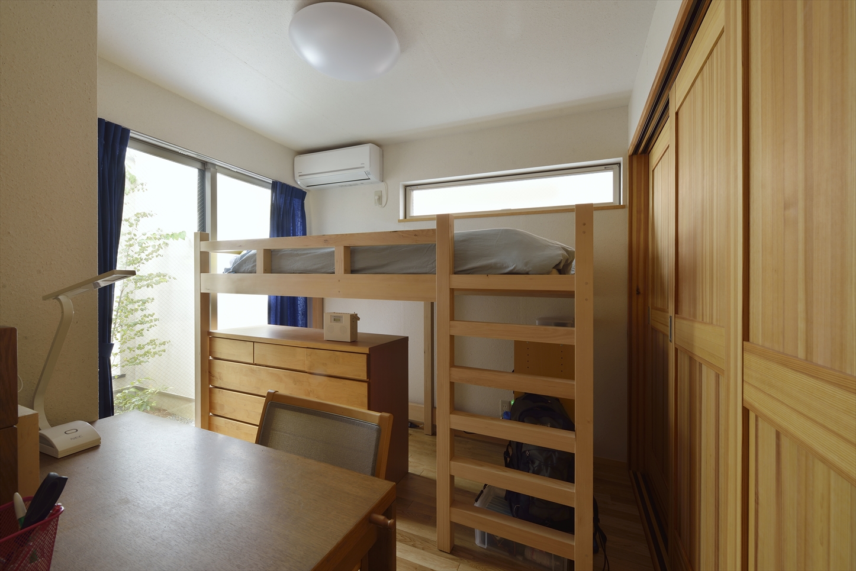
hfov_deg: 100.4
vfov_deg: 77.4
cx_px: 428
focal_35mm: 15
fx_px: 357
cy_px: 286
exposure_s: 6
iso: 100
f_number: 13
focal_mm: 15
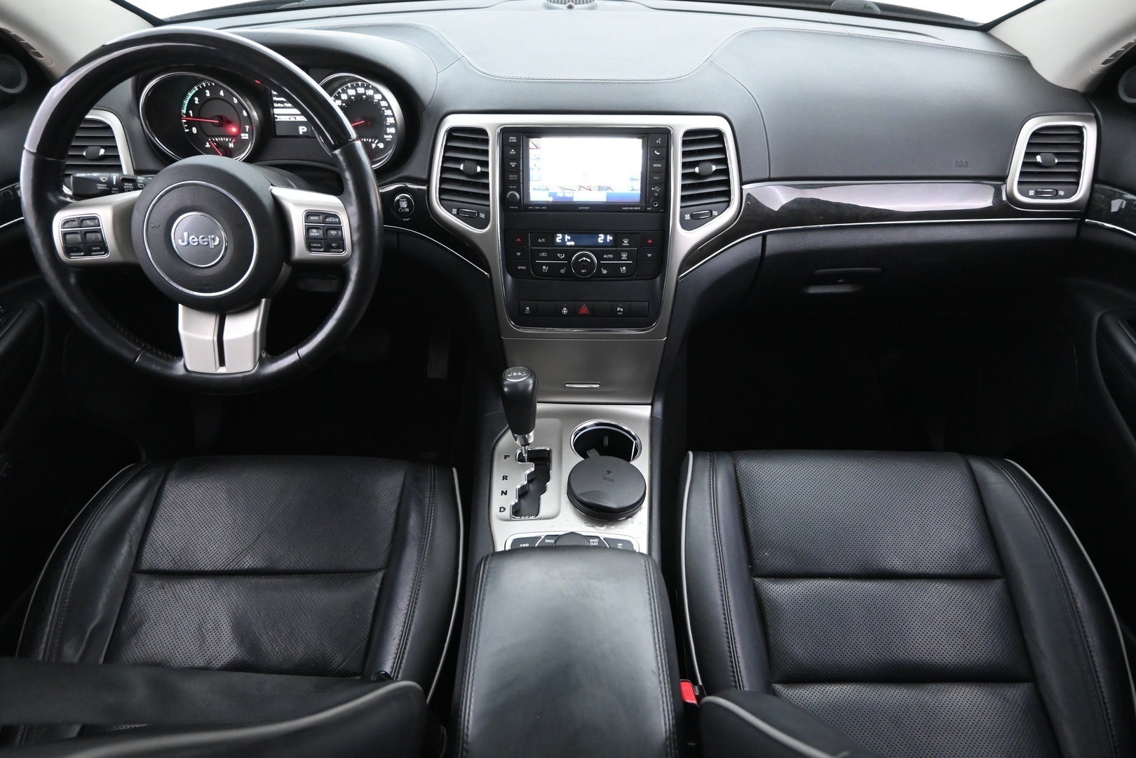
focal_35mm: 24
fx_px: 757
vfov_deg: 53.1
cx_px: 568
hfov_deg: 73.7
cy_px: 379
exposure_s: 1/20
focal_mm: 16
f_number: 3.5
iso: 3200
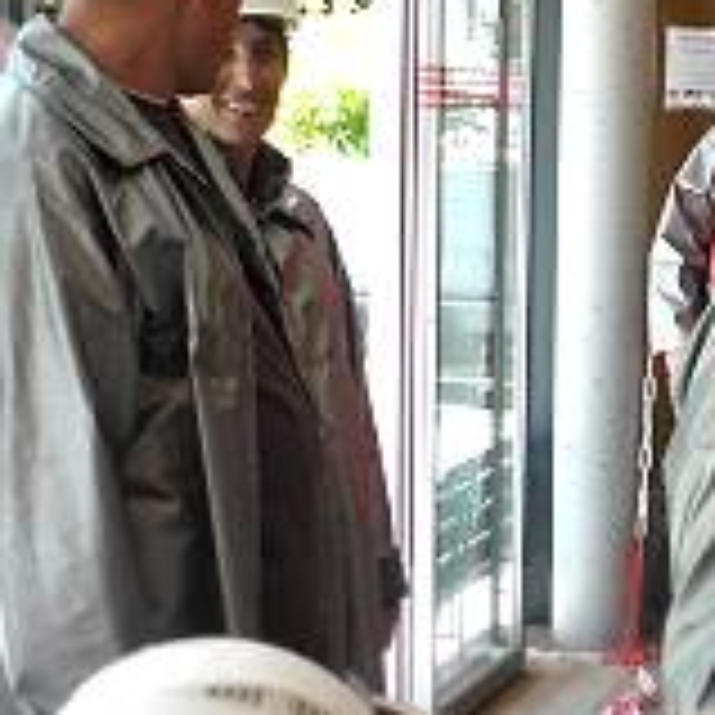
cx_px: 1023
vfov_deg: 19.2
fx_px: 2103
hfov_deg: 17.6
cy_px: 483
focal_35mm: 90
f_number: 2.8
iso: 100
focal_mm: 5.5
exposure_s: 1/80
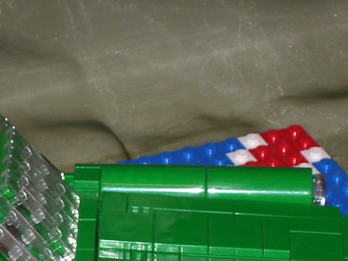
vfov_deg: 5.3
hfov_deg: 7.1
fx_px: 2794
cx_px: 19
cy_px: 282
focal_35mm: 278
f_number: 4.6
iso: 80
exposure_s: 1/90
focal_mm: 18
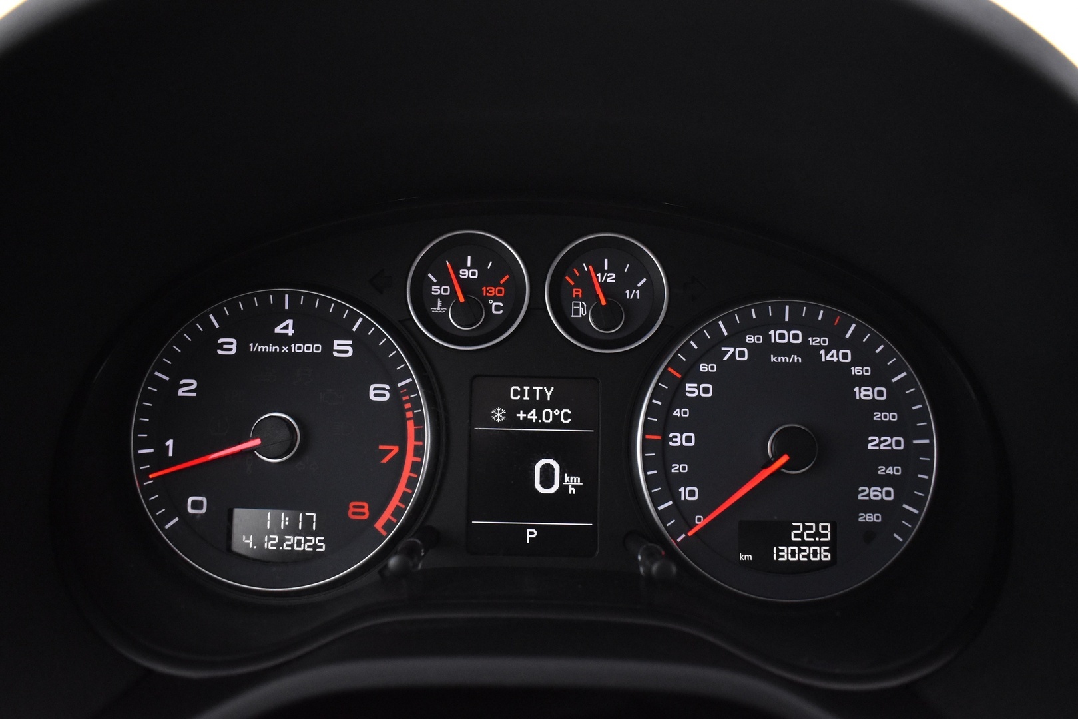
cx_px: 539
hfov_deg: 67.4
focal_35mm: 27
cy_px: 360
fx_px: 809
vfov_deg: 47.9
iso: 3200
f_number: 3.5
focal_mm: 18
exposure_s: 1/30
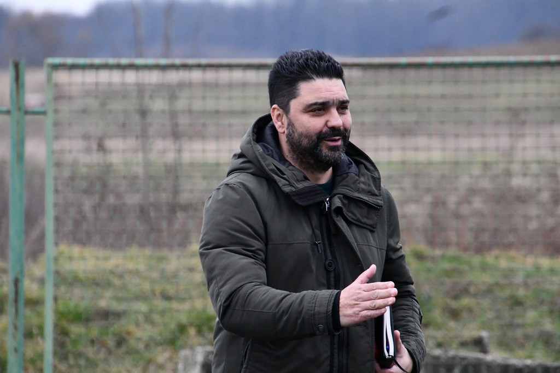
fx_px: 8167
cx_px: 280
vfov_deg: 2.6
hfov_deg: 3.9
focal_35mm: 525
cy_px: 186
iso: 5000
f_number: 10
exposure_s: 1/1600
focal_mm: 350
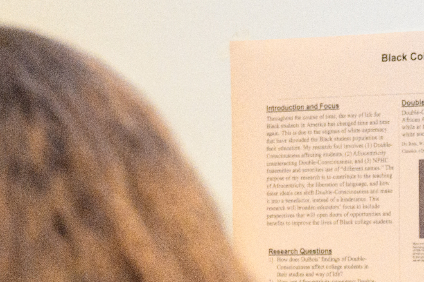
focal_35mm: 146
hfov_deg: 13.5
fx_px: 1719
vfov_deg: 9.2
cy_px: 371
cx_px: 582
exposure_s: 1/160
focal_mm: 34.5
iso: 1250
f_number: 4
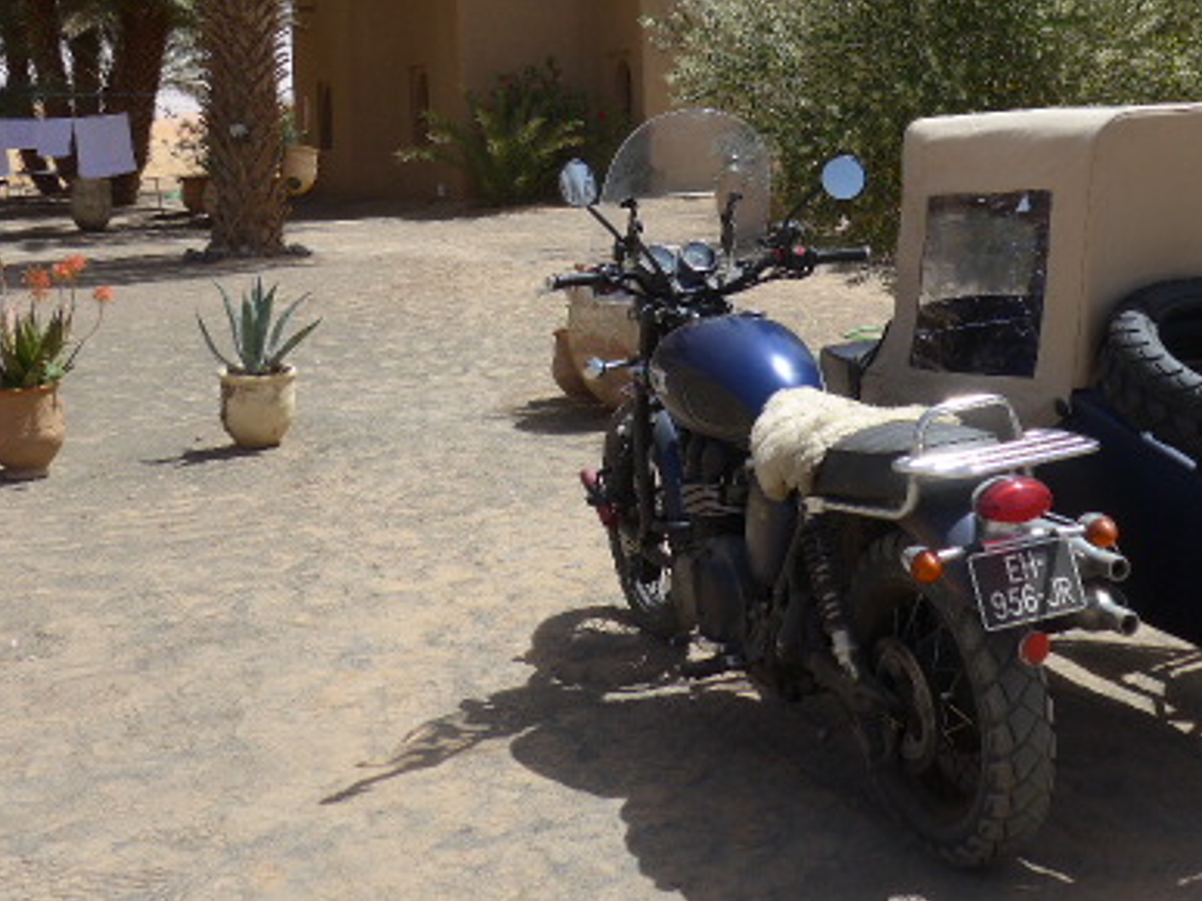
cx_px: 761
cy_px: 186
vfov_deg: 29.6
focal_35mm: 48
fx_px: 1666
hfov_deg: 39.4
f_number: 2.8
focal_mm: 6
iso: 80
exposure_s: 1/1300
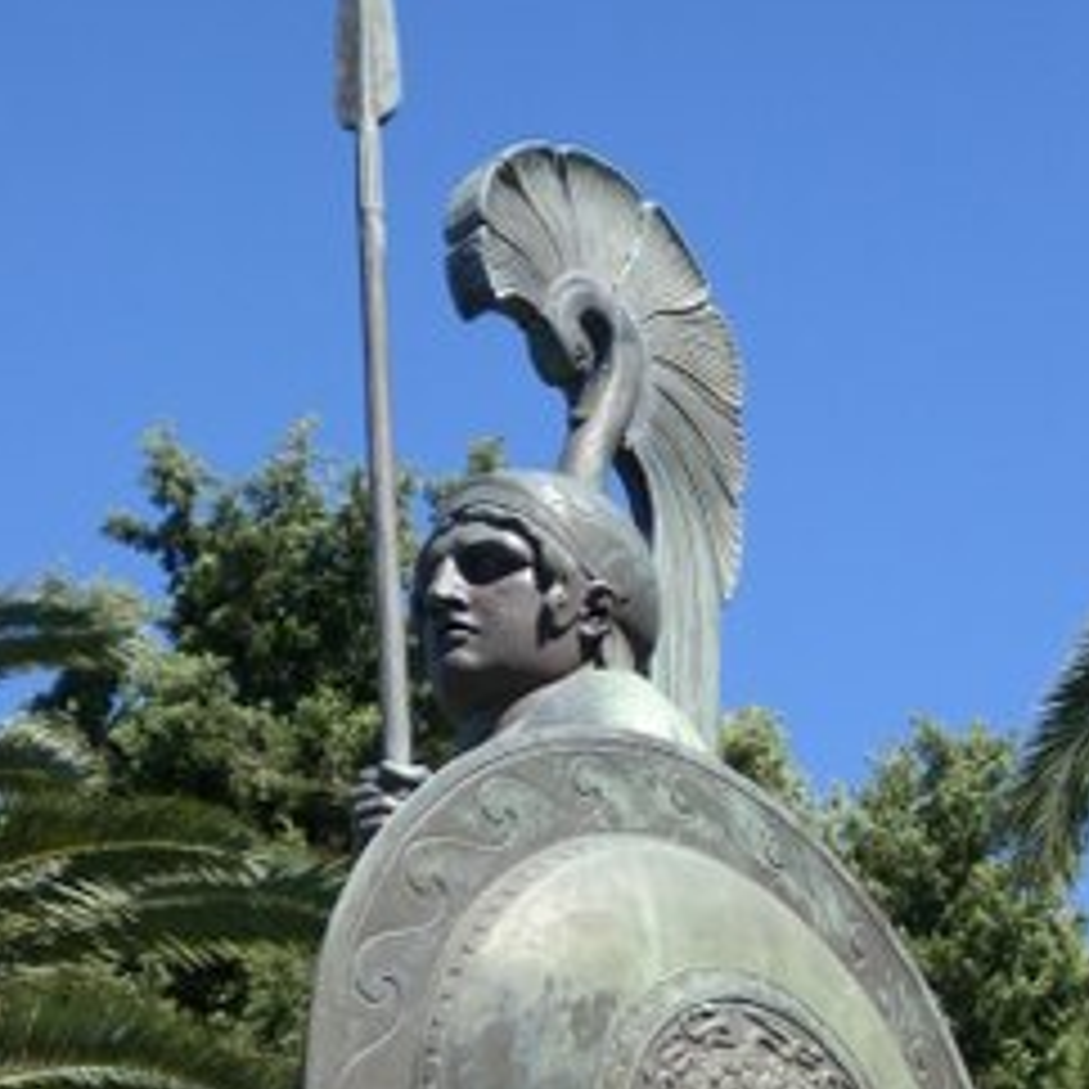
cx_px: 558
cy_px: 850
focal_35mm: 198
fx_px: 7047
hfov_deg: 8.8
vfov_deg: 8.8
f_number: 5.2
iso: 64
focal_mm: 18.6
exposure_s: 1/239
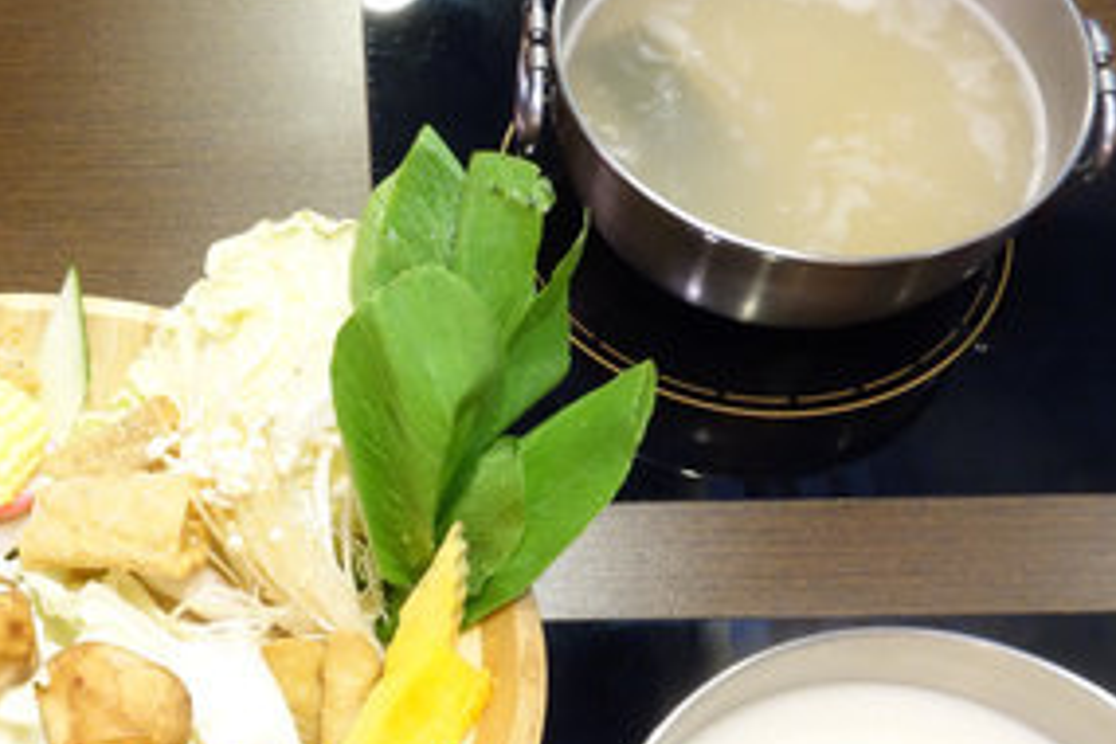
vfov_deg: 22.8
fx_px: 1829
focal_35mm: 59
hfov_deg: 32.8
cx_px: 196
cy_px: 552
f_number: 8
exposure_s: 1/4
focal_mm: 10.4
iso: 1000
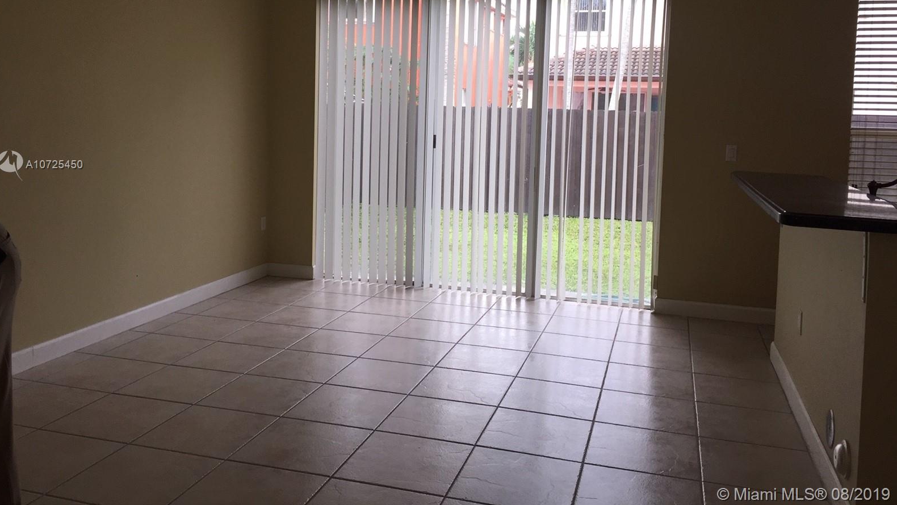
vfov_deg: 36.3
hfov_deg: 61.0
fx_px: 761
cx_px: 447
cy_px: 165
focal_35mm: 32
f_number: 2.2
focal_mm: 4.15
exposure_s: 1/120
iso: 50
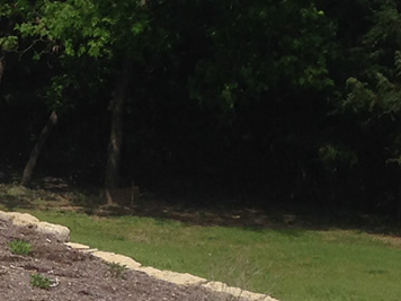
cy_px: 187
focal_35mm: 178
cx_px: -255
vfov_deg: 8.3
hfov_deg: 10.6
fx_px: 2062
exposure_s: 1/2584
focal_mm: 4.12
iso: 50
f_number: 2.4
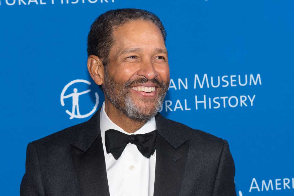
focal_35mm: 70
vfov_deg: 19.5
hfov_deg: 28.8
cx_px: 147
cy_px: 98
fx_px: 572
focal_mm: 70
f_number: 7.1
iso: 640
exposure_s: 1/200
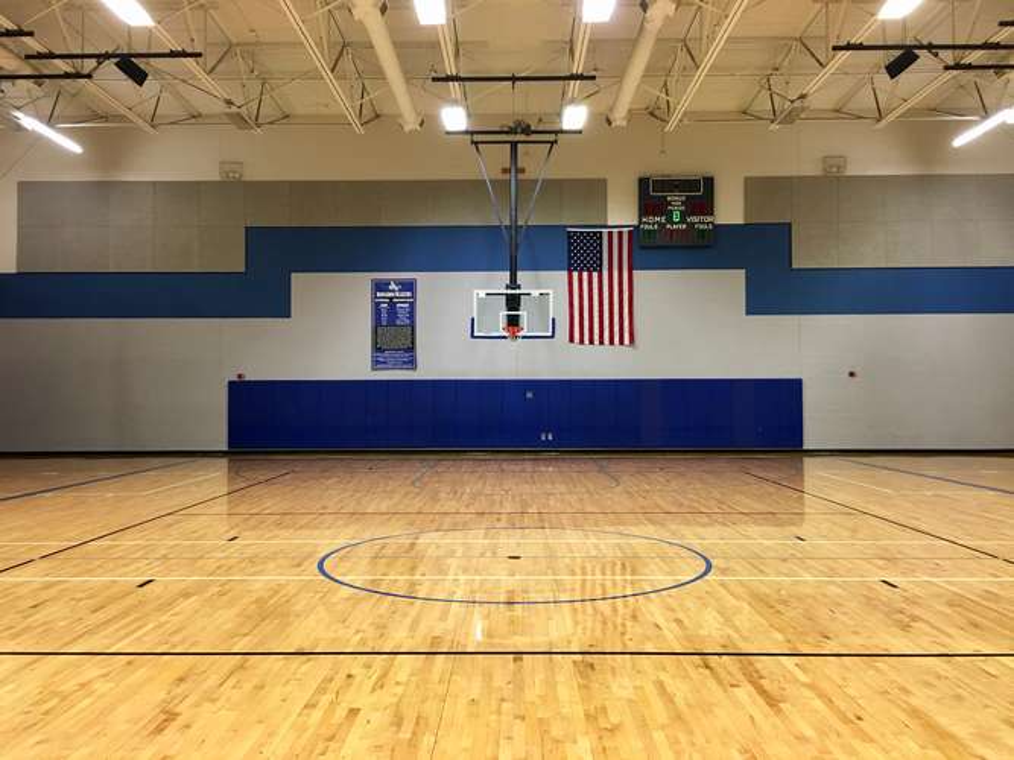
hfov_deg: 61.7
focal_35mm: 29
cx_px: 507
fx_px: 849
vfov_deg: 48.2
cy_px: 380
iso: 50
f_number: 2.2
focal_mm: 4.15
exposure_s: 1/15
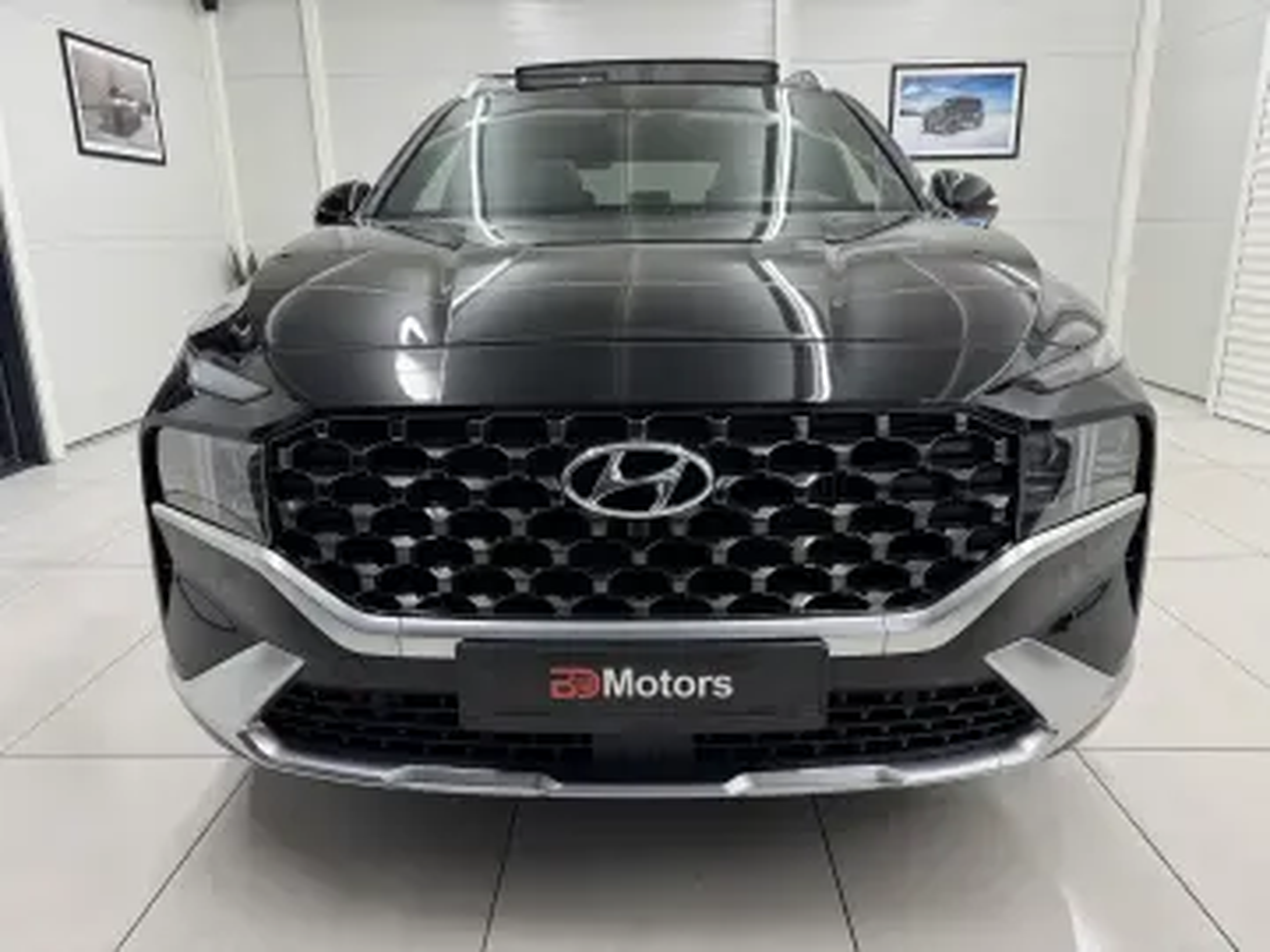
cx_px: 635
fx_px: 881
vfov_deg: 56.8
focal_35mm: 24
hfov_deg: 71.6
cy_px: 476
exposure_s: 1/50
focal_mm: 6.76
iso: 200
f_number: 1.78
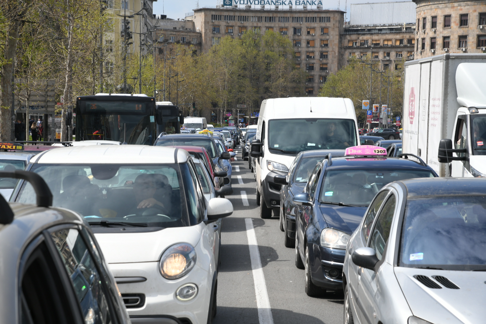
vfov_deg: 14.9
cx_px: 243
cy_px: 162
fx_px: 1242
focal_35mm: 92
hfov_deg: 22.1
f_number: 11
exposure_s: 1/500
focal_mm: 92
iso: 400
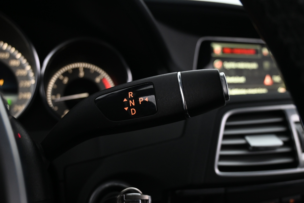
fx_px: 266
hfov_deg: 59.5
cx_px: 152
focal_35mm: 32
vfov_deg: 41.7
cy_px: 102
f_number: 4
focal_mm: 21
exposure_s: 1/30
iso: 1600
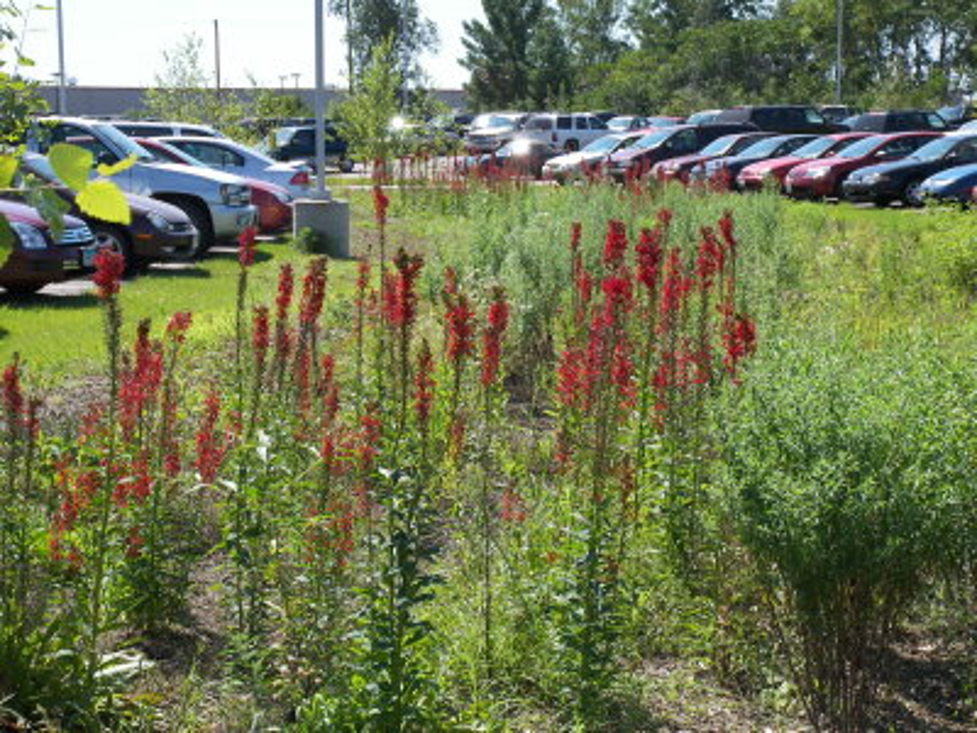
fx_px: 2004
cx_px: 488
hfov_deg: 27.4
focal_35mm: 71
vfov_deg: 20.7
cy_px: 366
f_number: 4
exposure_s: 1/320
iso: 50
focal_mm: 15
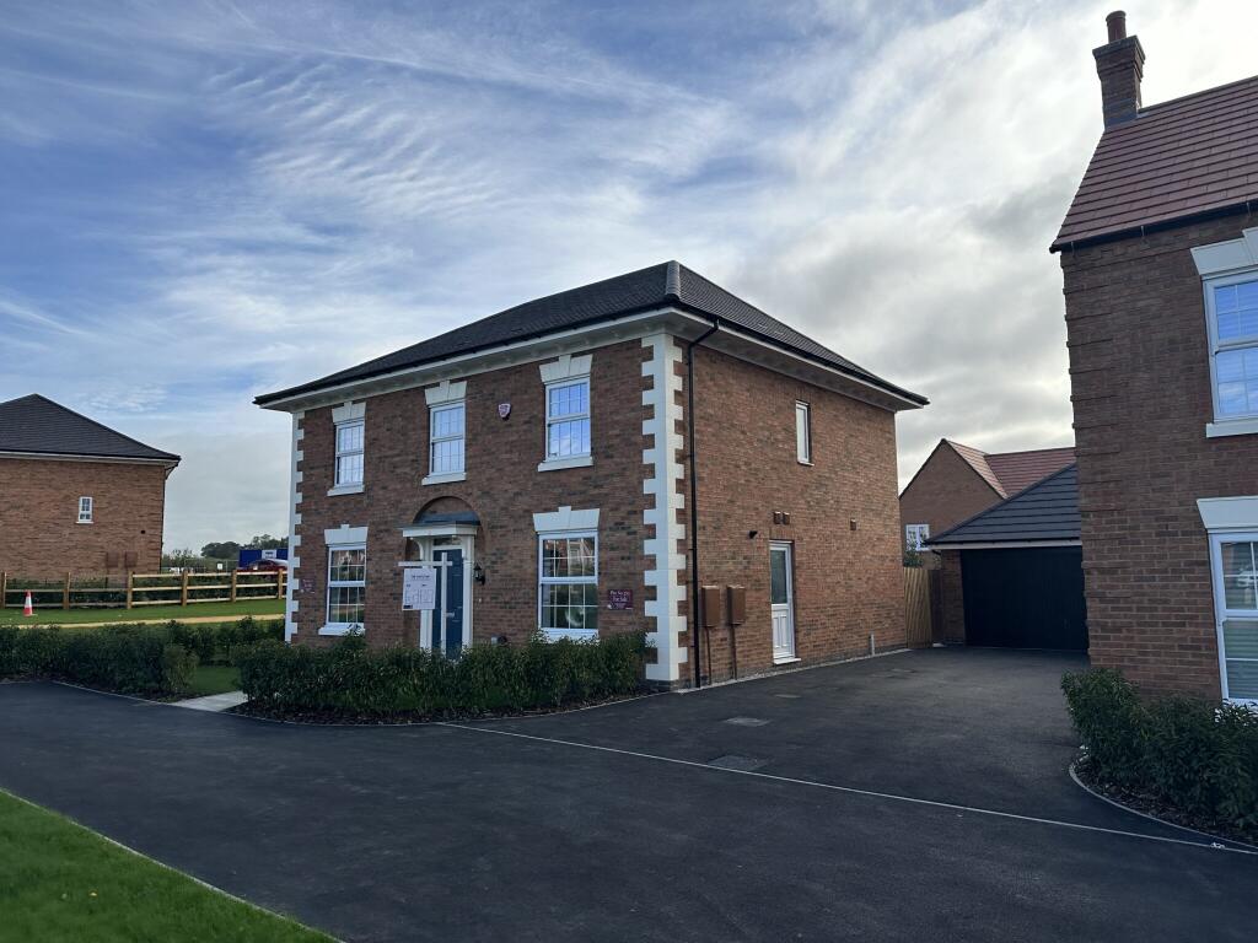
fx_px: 872
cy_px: 472
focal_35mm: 24
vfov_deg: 56.8
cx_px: 629
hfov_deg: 71.6
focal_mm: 6.86
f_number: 1.78
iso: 80
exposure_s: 1/3472
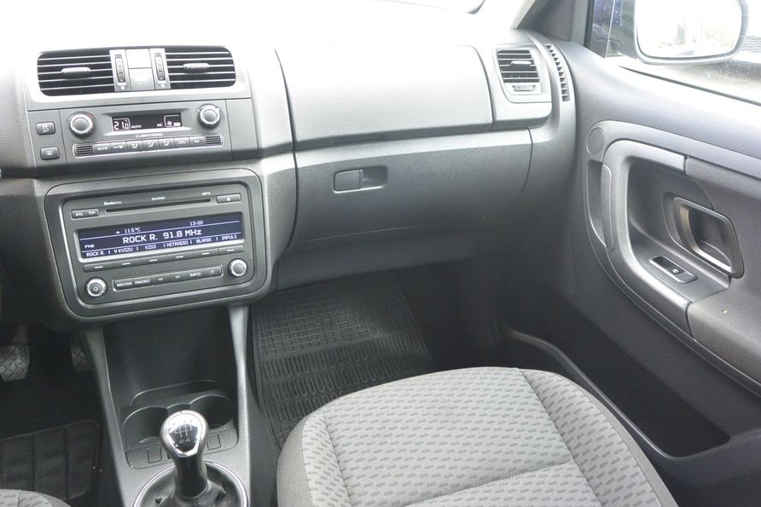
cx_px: 383
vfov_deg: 42.3
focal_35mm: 31
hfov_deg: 60.3
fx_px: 655
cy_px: 258
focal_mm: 10
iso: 640
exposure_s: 1/60
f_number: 3.5
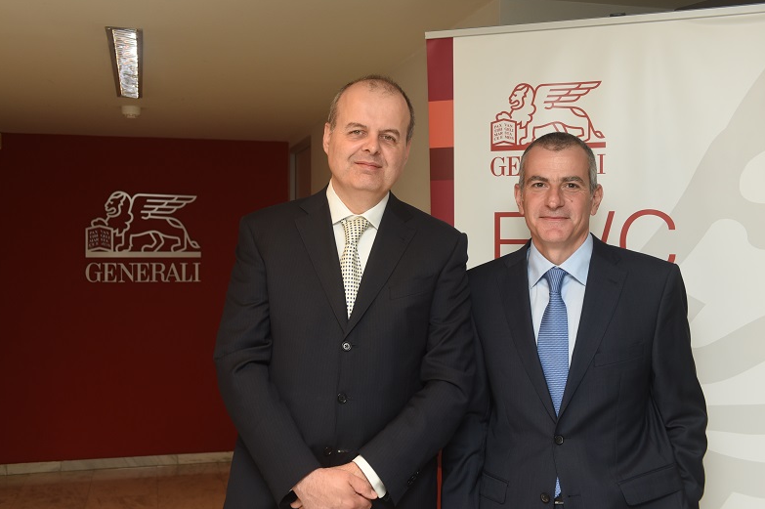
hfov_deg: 42.8
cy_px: 254
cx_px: 384
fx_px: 977
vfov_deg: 29.2
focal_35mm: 46
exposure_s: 1/80
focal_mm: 45
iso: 640
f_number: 7.1
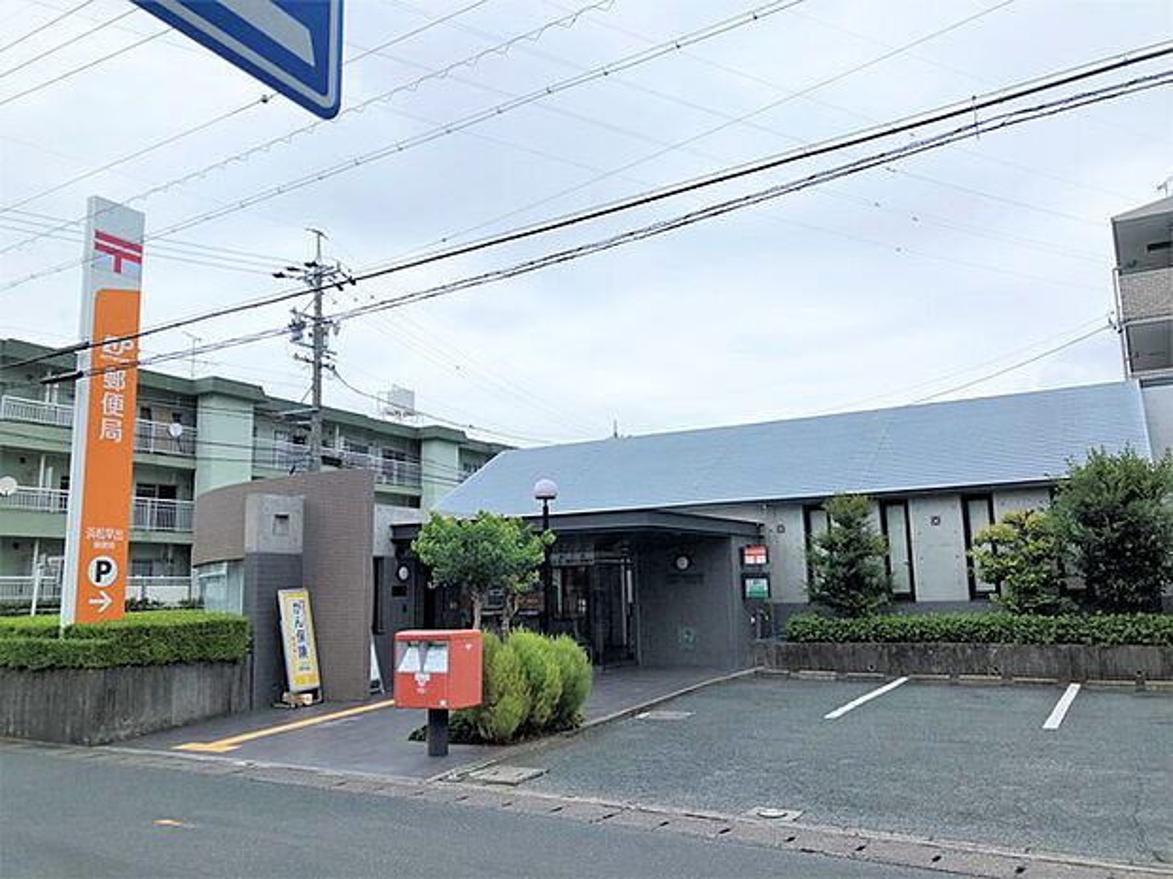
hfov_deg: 63.4
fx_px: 949
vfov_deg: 49.7
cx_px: 586
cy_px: 440
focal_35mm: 28
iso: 20
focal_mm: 3.99
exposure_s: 1/972
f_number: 1.8
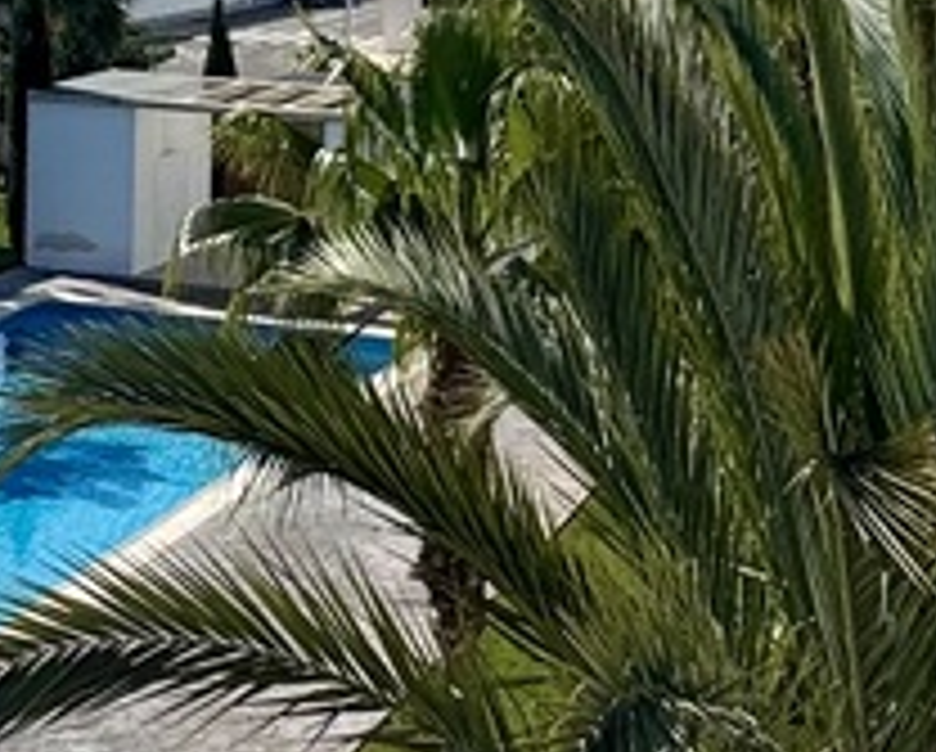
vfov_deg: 17.5
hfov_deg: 22.6
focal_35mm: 84
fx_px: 2330
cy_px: -144
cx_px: 284
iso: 40
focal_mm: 2.22
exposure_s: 1/3906
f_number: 2.2
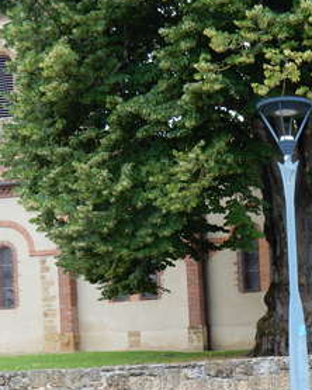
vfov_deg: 24.7
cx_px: 332
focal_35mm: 76
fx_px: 876
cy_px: 310
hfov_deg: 19.4
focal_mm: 6.4
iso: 125
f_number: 4
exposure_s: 1/30
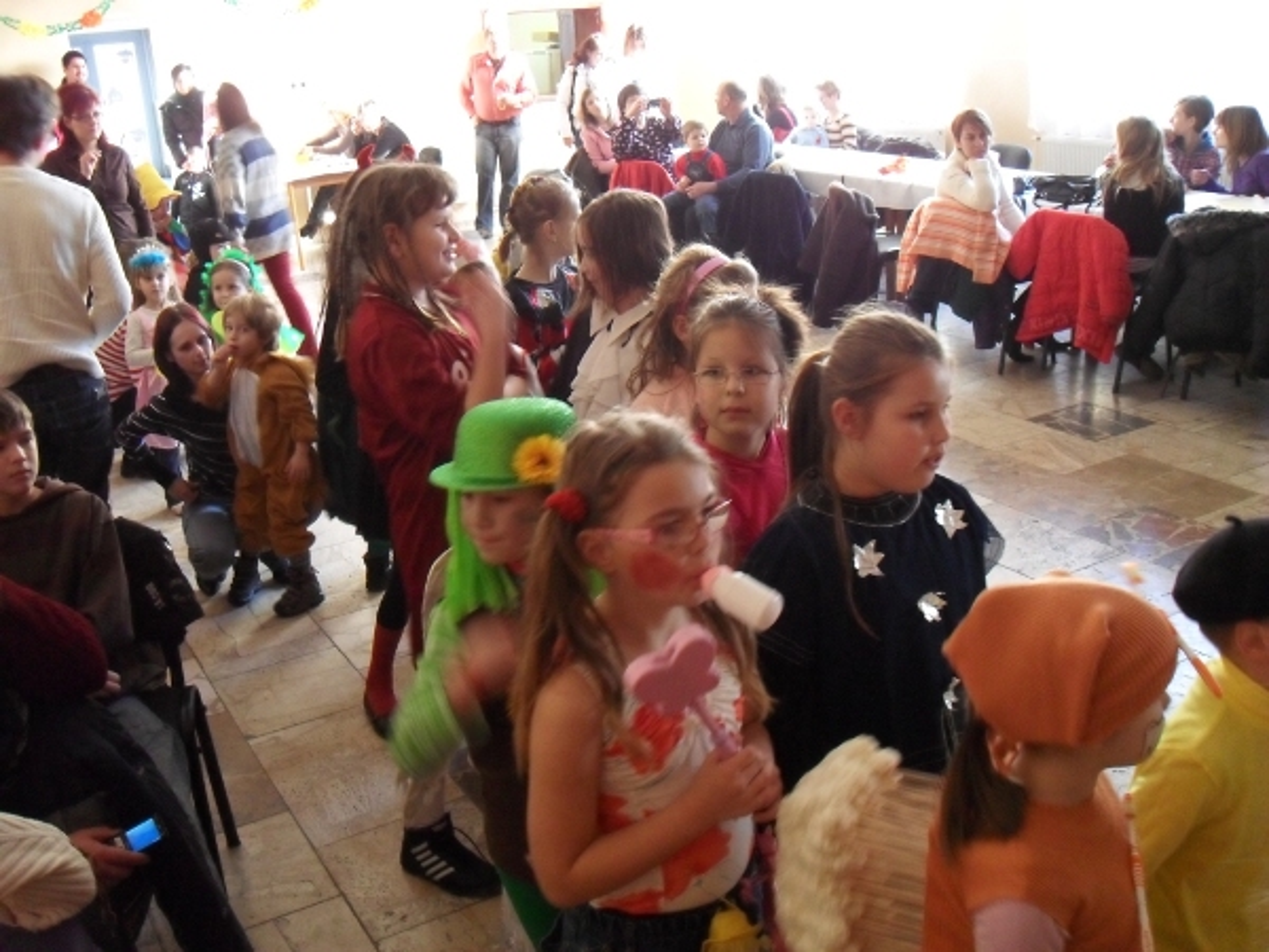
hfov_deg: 52.6
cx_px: 634
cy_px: 476
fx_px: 1283
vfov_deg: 40.7
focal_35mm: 35
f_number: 2.8
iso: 320
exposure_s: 1/15
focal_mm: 6.2
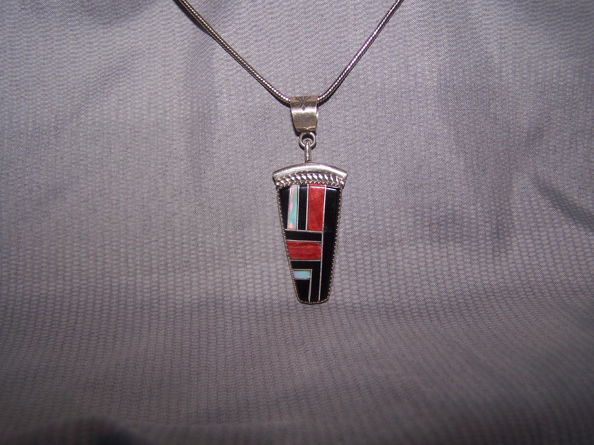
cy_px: 222
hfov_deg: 49.0
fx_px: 652
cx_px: 297
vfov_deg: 37.7
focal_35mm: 38
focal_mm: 6.3
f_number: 2.8
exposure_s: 1/60
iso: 80
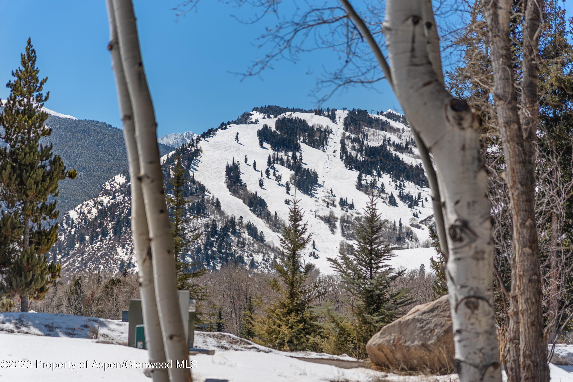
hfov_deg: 17.1
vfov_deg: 11.4
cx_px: 286
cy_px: 191
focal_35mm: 120
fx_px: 1910
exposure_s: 1/2500
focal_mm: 120
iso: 100
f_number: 4
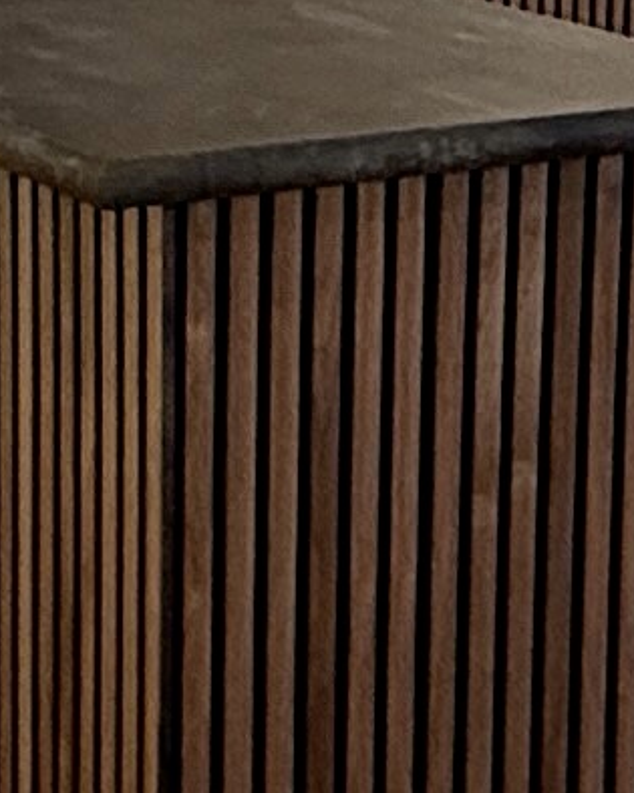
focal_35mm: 140
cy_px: -54
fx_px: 3285
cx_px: 324
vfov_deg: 13.5
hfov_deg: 11.0
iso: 160
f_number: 2.2
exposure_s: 1/120
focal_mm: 2.22
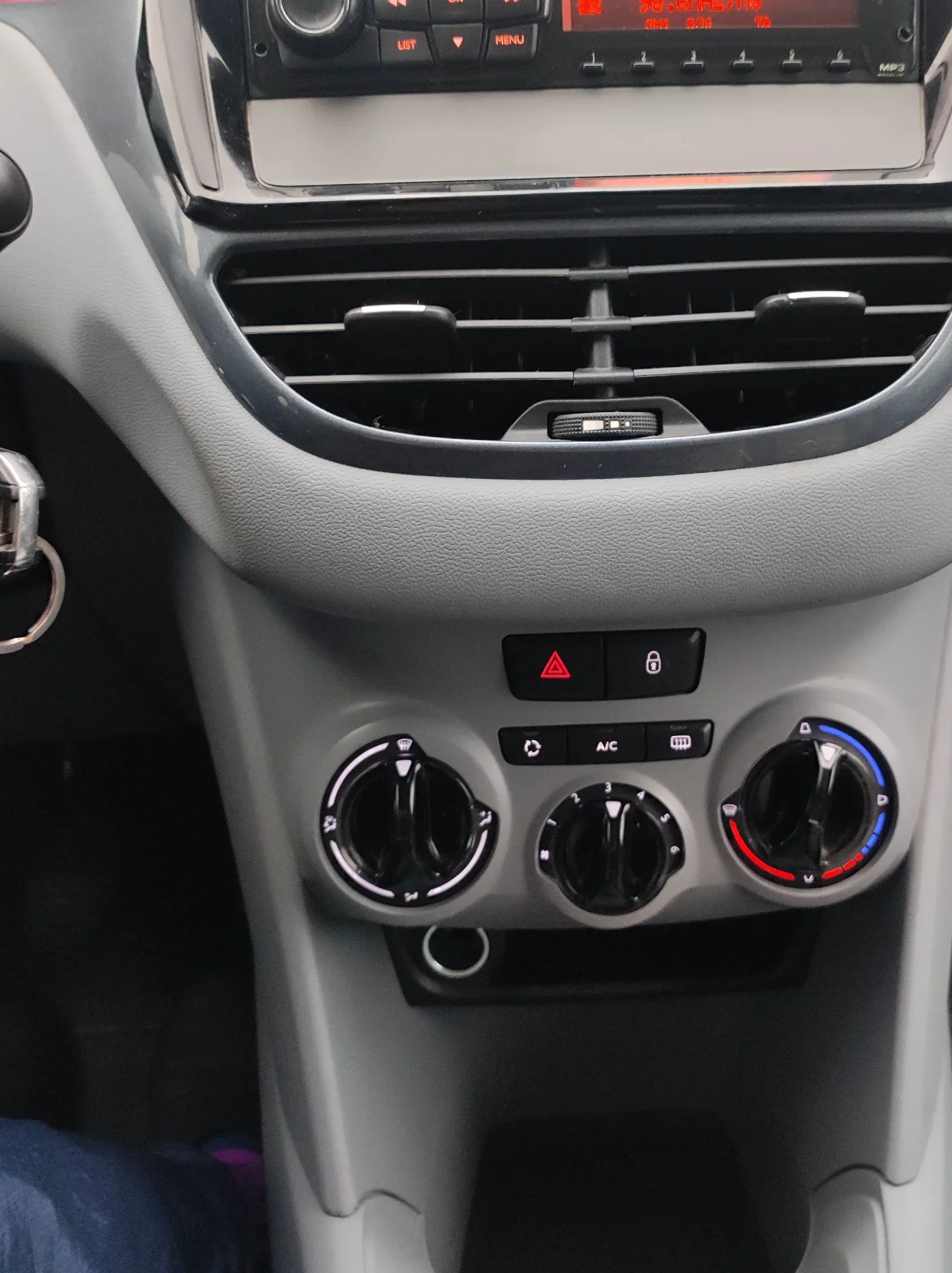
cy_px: 536
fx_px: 1249
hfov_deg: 41.4
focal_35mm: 34
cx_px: 603
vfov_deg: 53.8
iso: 529
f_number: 1.79
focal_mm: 4.7
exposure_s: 1/25
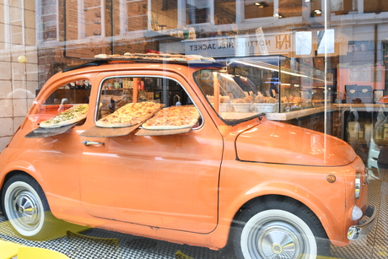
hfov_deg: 53.1
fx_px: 388
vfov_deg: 36.9
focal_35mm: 36
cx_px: 194
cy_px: 130
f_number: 5.6
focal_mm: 24
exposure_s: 1/60
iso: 250
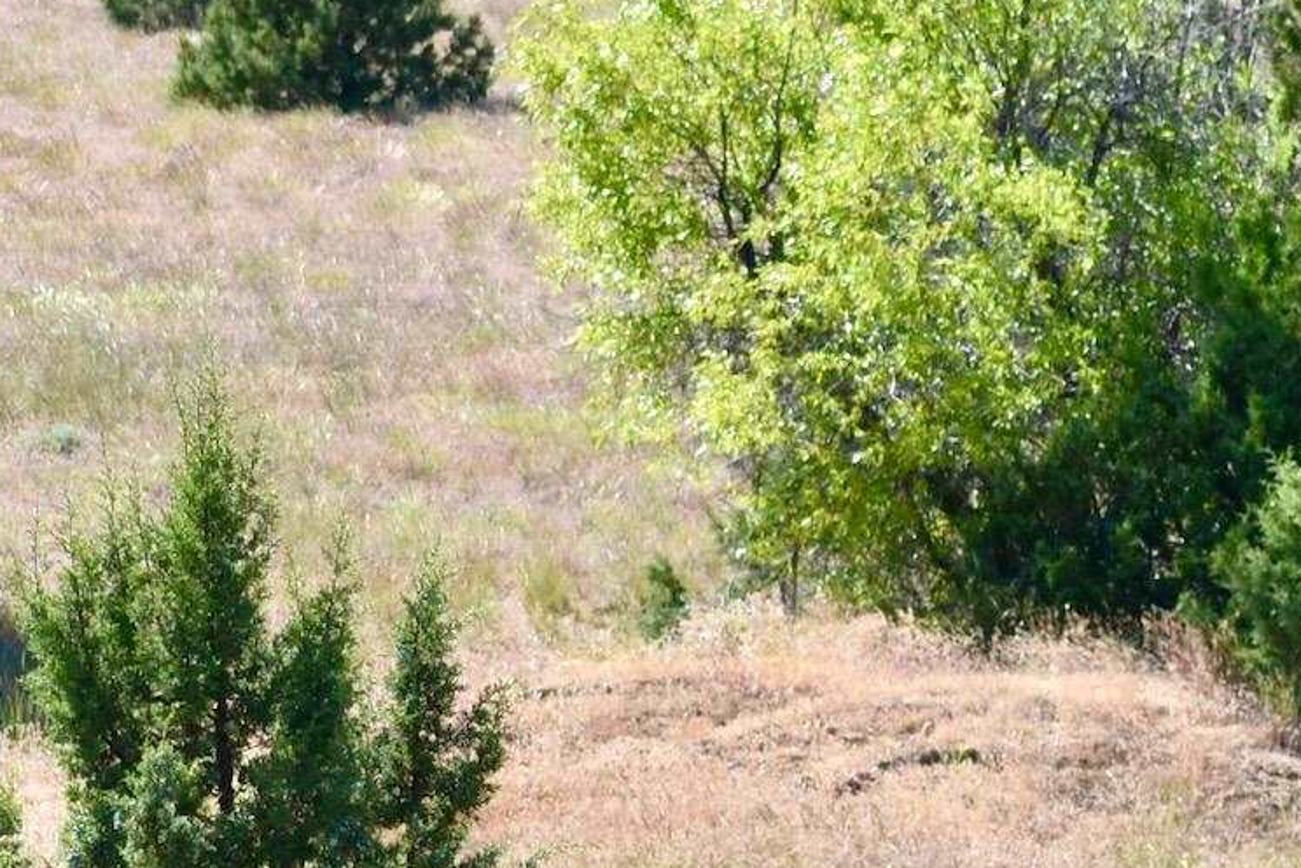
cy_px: 244
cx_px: 1834
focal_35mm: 353
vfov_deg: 3.9
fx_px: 12756
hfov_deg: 5.8
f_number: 5.6
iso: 220
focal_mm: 70
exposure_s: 1/500
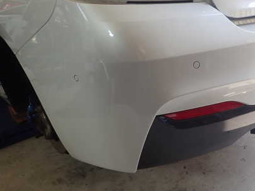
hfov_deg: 49.1
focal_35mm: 37
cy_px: 89
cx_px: 174
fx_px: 273
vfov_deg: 38.7
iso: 100
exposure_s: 1/100
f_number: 2
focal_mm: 4.5
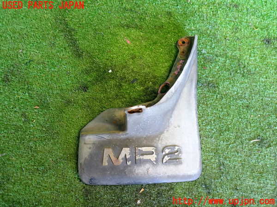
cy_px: 104
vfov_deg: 46.8
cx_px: 138
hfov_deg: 60.0
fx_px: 240
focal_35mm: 30
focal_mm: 5.4
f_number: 2.3
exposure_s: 1/30
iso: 320
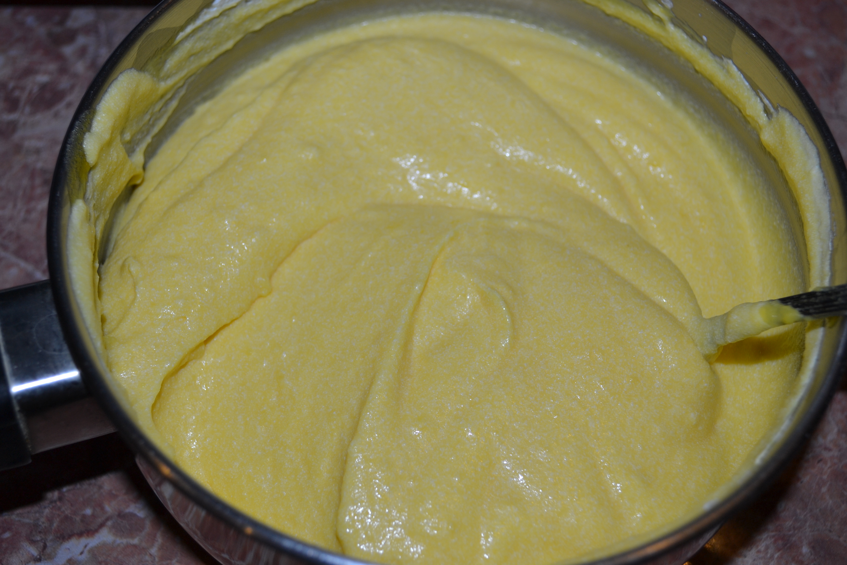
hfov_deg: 41.1
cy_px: 282
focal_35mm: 48
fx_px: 1129
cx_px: 424
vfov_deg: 28.1
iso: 180
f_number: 4.8
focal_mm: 32
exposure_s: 1/60
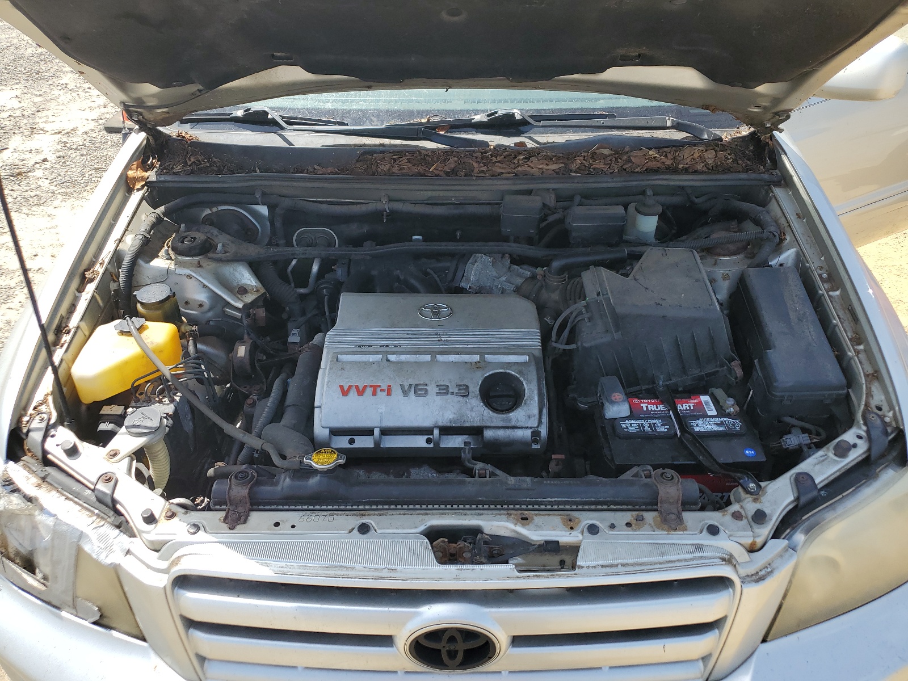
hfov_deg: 67.3
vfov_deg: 53.1
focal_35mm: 26
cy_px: 340
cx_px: 454
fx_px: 682
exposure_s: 1/1429
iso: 50
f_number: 1.5
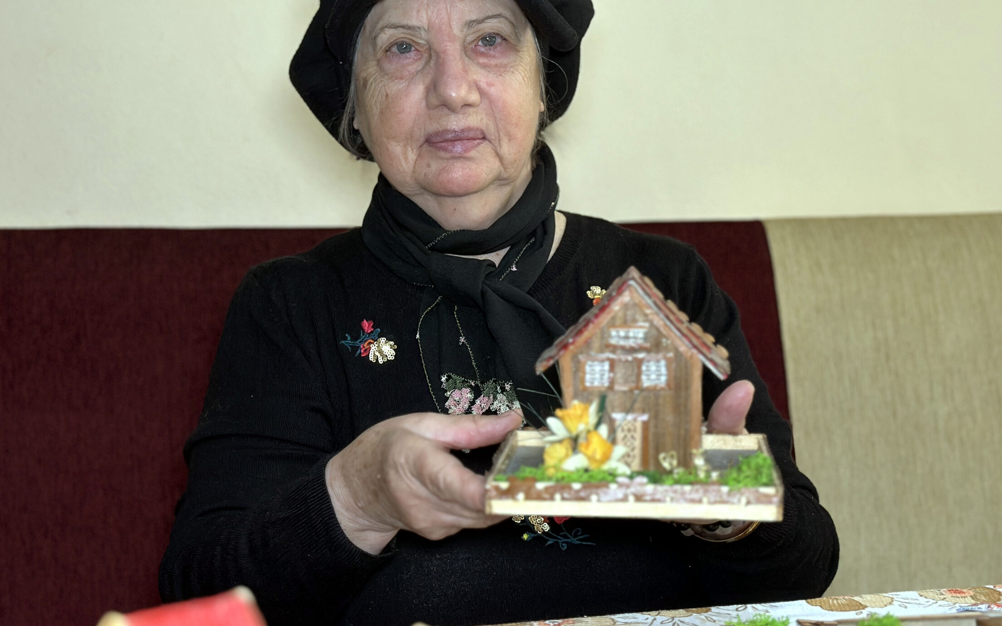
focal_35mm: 59
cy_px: 273
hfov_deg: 34.5
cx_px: 454
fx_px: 1611
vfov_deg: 22.0
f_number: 1.78
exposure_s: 1/60
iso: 250
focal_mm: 6.86
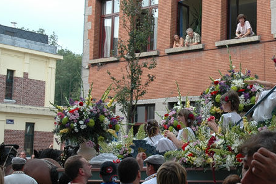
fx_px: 559
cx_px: 228
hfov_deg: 27.1
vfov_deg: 18.7
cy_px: 100
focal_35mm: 73
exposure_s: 1/200
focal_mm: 27
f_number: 5.6
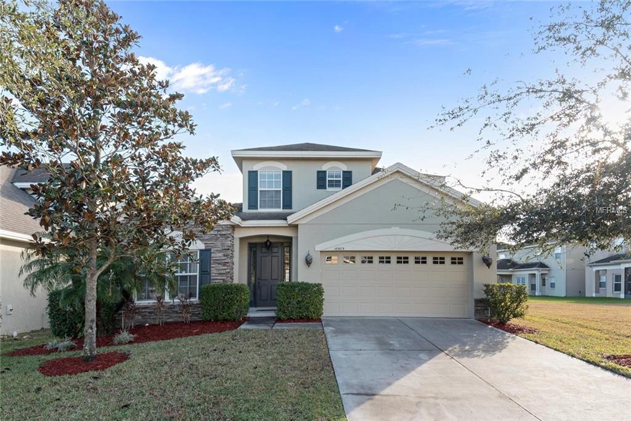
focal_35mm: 14
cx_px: 316
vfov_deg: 81.2
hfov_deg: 104.2
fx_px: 245
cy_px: 210
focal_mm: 14
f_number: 8
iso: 250
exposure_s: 1/160
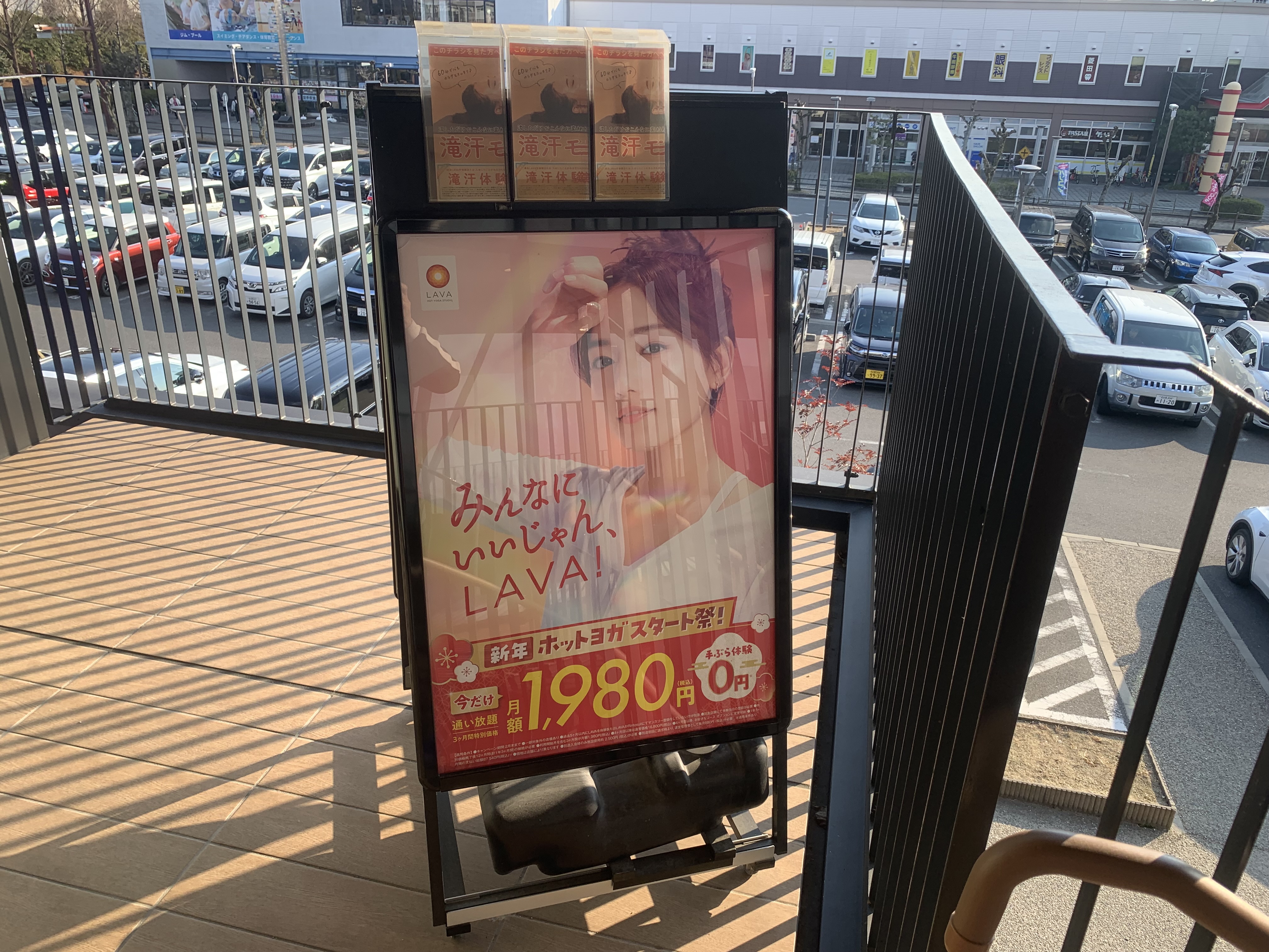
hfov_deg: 67.3
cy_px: 476
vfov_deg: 53.1
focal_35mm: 26
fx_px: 953
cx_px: 634
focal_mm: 4.25
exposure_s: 1/543
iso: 25
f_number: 1.8
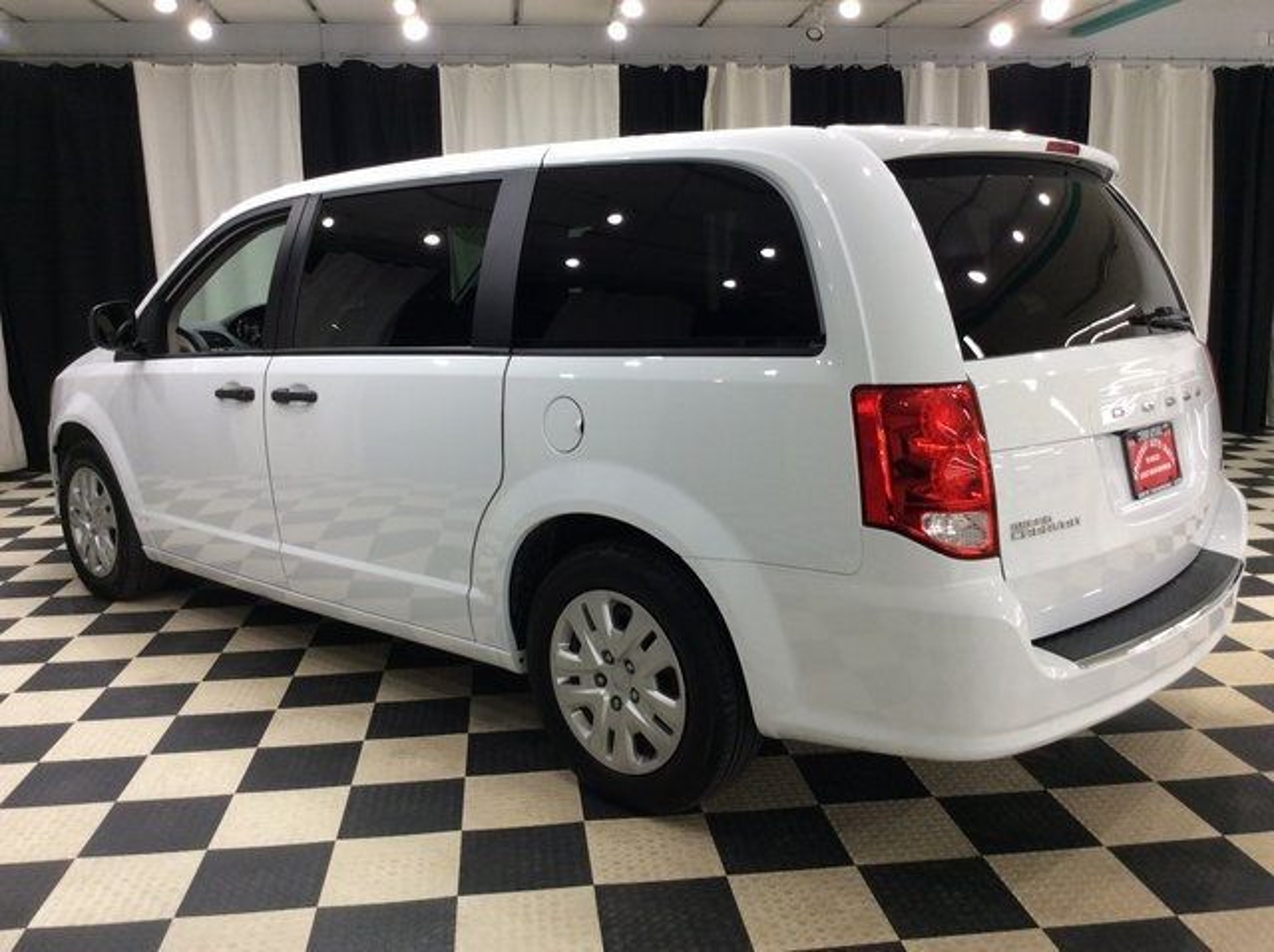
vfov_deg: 44.1
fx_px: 1176
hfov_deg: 56.9
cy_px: 476
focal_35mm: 32
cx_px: 637
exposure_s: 1/25
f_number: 2.4
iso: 50
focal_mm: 3.3
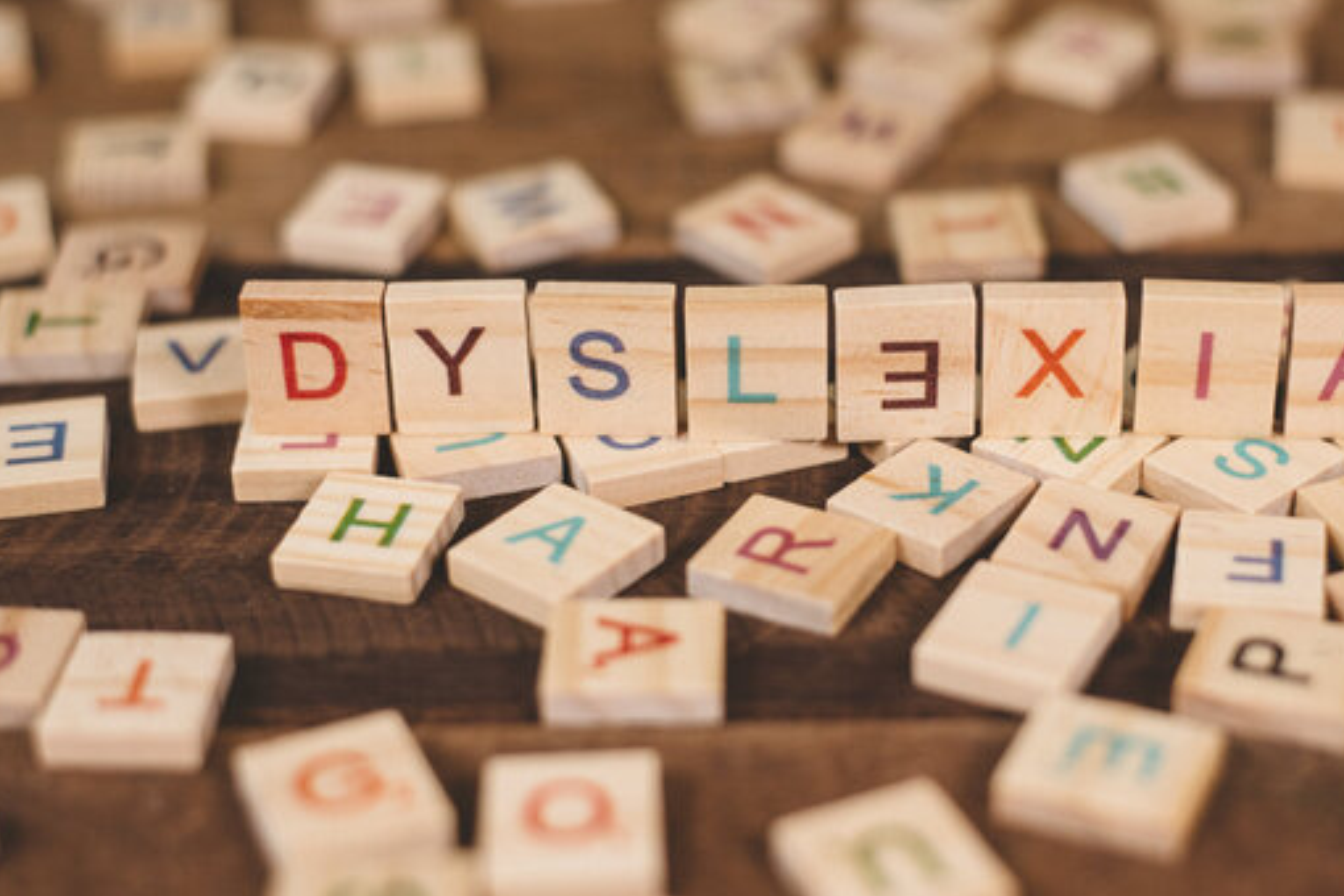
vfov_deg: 20.0
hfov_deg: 29.6
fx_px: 2538
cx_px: 820
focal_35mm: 68
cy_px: 389
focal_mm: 50
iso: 800
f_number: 2.8
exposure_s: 1/125
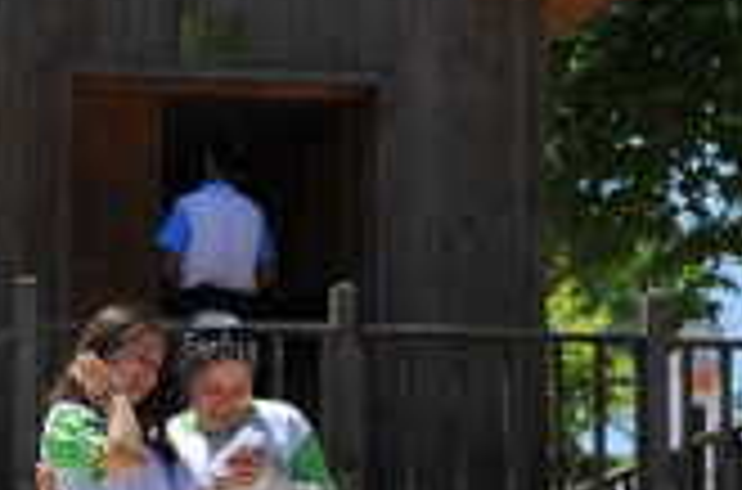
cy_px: 429
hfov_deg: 11.6
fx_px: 3597
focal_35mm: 175
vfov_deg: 7.8
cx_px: -126
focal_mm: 48
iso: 250
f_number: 6.3
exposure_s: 1/1250
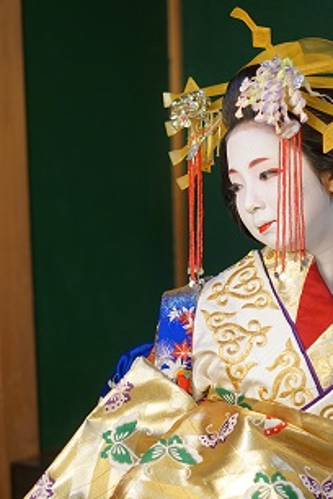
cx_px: 279
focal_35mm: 93
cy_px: 352
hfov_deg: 14.6
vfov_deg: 21.8
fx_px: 1290
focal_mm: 50
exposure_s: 1/400
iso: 400
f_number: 2
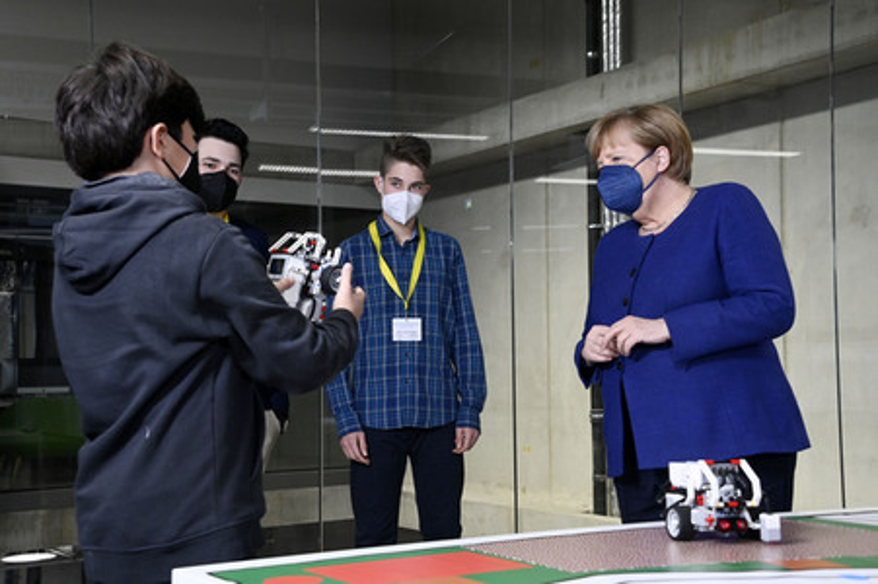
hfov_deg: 38.2
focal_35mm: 52
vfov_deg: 26.0
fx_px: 1267
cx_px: 439
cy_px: 292
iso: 3200
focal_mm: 52
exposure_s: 1/250
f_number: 8
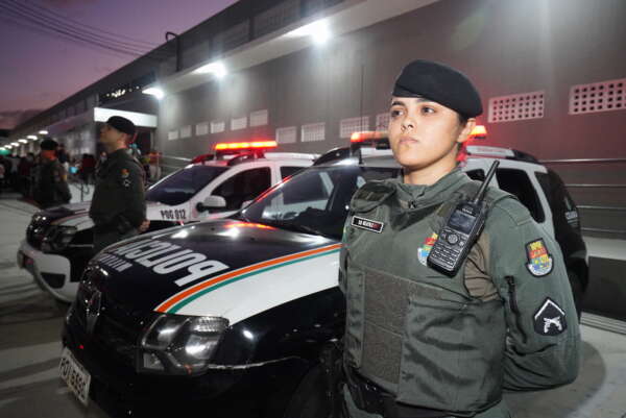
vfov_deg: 53.2
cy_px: 209
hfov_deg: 73.7
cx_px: 313
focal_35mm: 24
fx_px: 418
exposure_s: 1/160
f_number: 5
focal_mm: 24
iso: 8000
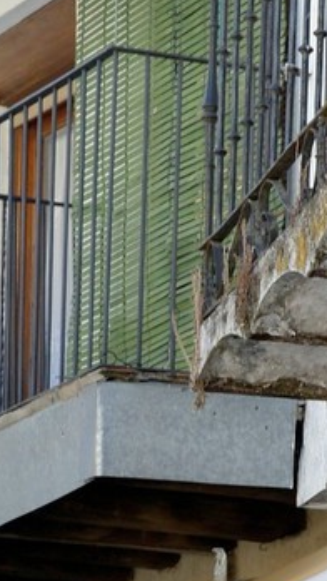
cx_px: 614
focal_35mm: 241
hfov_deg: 5.0
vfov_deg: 8.5
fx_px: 3711
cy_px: 1185
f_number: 9
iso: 400
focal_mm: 50
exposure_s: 1/160
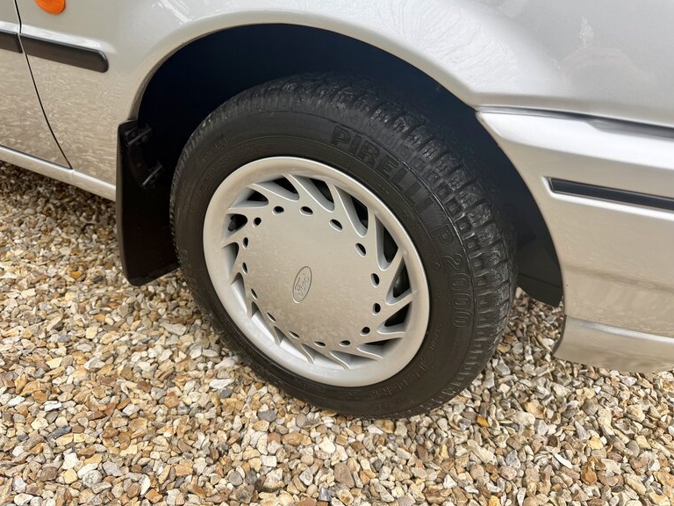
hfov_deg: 69.4
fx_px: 487
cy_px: 254
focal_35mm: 25
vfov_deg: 54.9
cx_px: 326
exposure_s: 1/1018
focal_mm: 6.76
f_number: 1.78
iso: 100
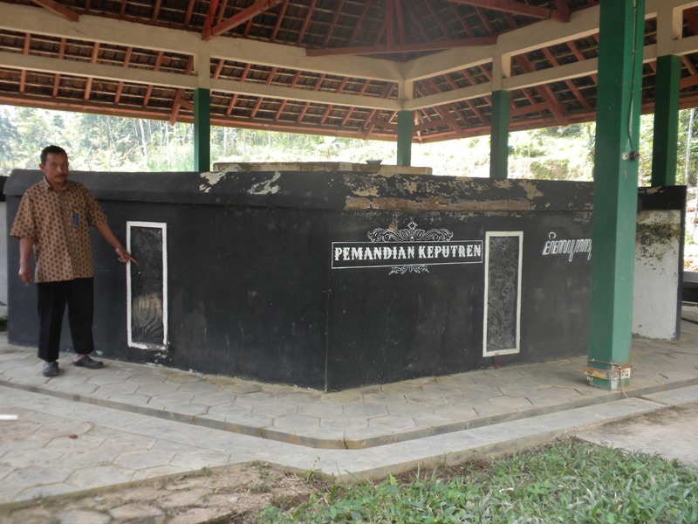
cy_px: 262
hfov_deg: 50.1
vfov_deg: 38.7
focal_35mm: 37
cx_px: 349
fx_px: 746
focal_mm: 6.6
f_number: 3.5
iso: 64
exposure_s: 1/68.1
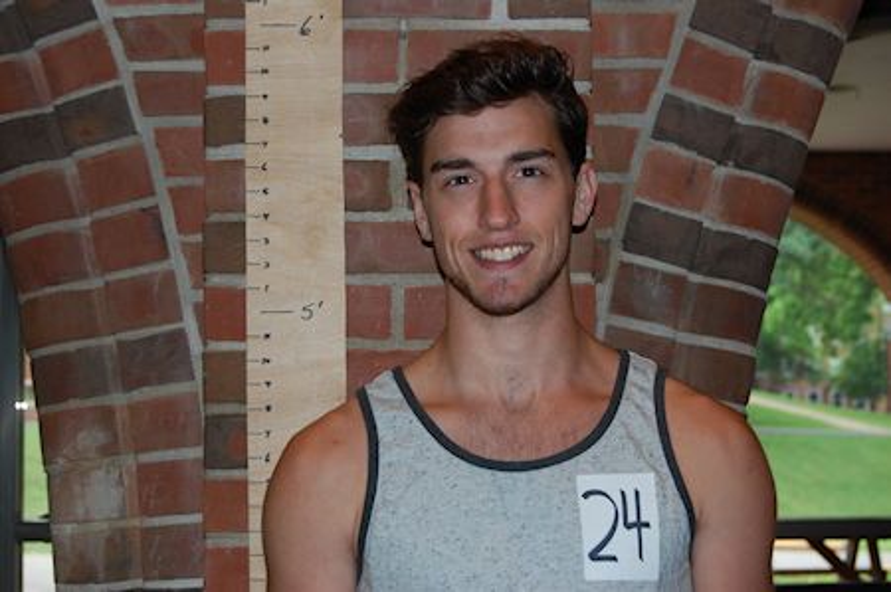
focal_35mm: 68
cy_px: 296
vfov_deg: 20.1
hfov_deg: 29.9
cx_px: 446
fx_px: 1669
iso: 400
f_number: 5.3
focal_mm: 45
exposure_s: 1/60
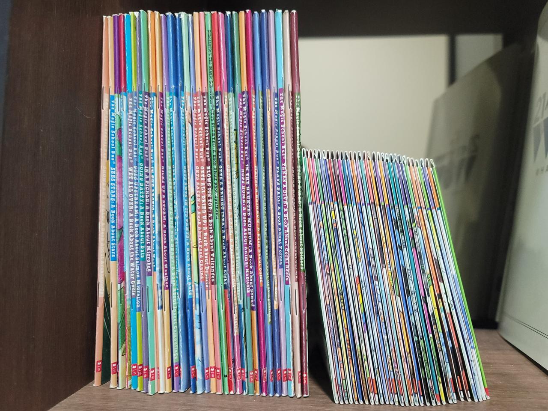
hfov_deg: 69.4
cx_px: 274
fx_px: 396
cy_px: 206
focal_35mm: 25
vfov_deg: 54.9
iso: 400
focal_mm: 7
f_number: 1.8
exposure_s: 1/40
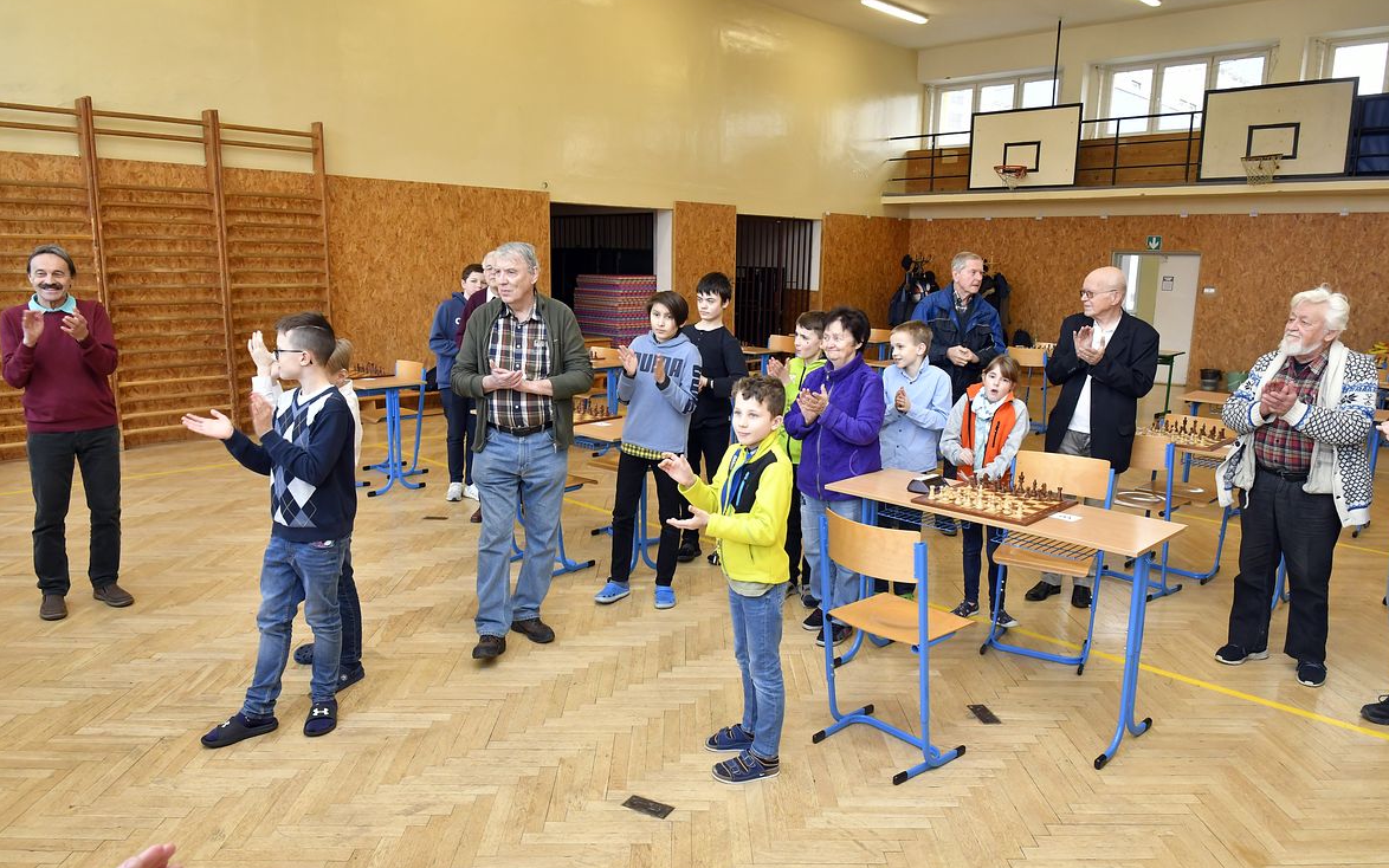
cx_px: 708
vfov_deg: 49.3
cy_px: 443
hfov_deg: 72.5
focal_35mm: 25
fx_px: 946
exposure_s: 1/160
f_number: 6.3
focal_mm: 16
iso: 1250
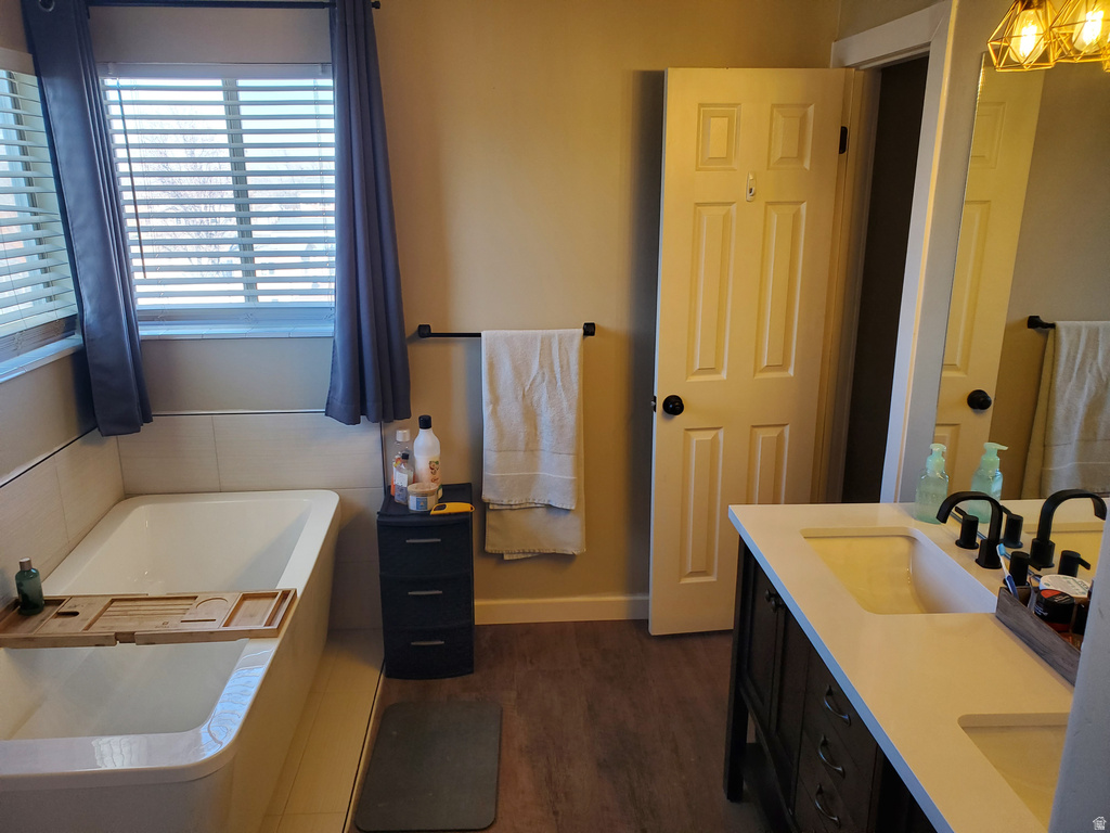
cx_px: 555
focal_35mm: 26
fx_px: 834
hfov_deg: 67.3
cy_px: 416
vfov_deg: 53.1
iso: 125
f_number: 2.4
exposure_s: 1/120
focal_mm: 4.3
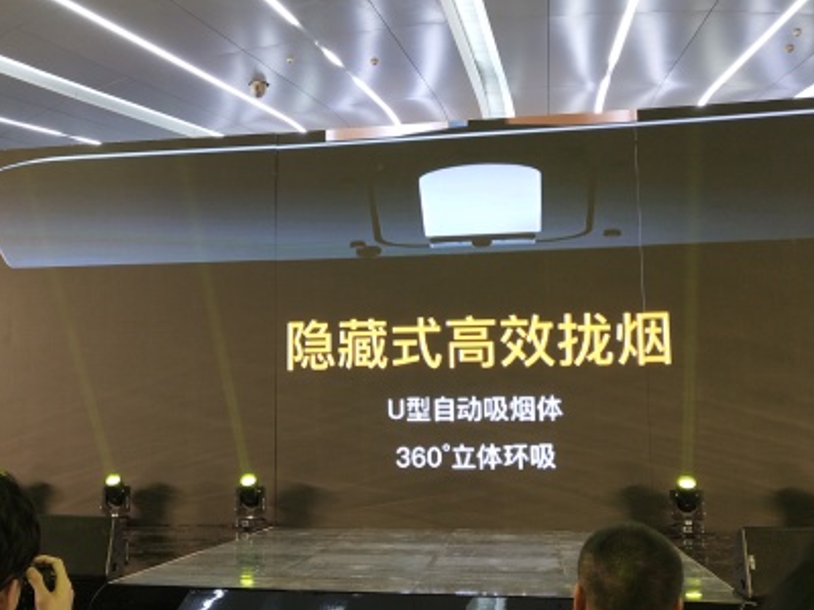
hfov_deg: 39.4
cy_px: 303
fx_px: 1129
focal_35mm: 48
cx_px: 315
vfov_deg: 30.3
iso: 126
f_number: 1.8
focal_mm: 3.95
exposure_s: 1/50
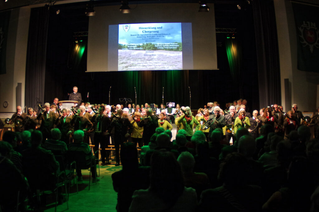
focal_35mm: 30
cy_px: 106
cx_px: 160
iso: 1600
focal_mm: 19.6
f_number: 5.6
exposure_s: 1/25
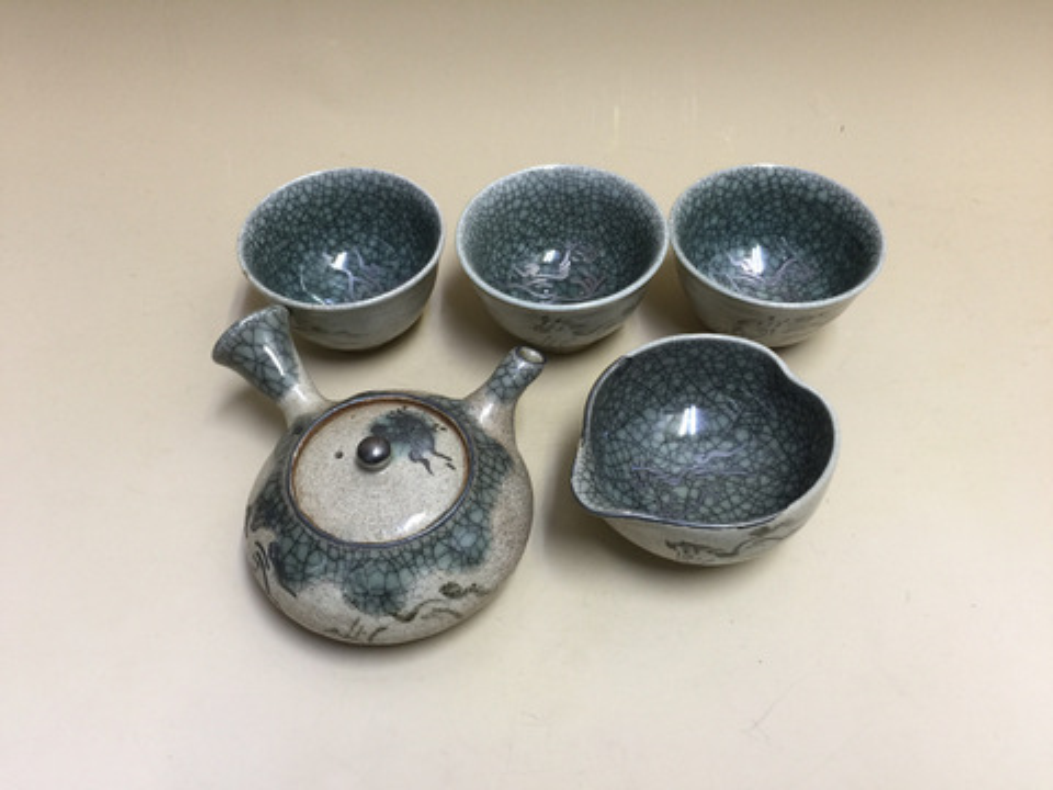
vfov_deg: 48.2
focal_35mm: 29
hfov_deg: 61.7
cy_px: 395
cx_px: 526
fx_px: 882
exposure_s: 1/17
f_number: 2.2
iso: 50
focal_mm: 4.15
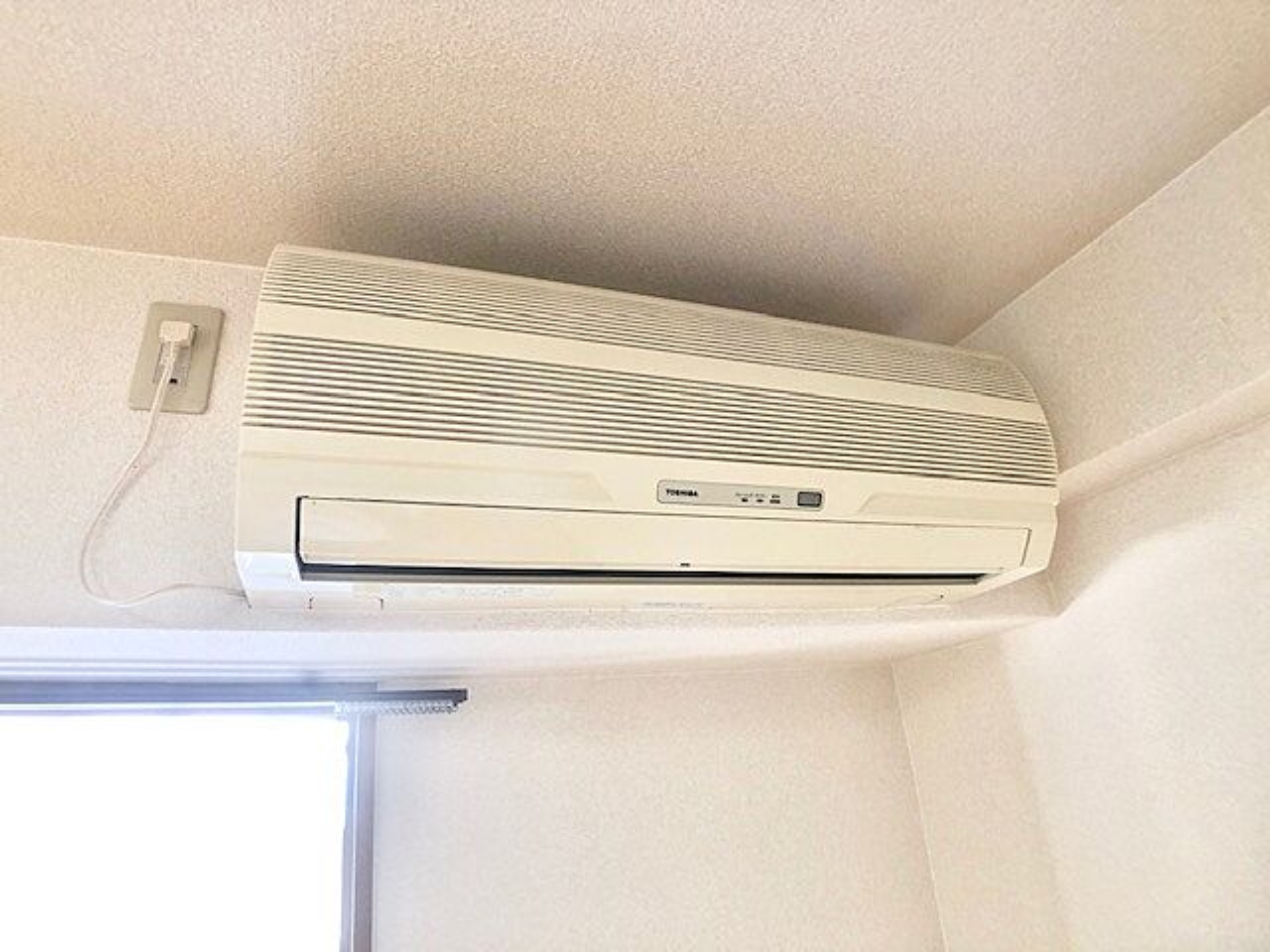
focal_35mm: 28
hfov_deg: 63.4
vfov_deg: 49.7
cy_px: 476
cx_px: 635
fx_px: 1027
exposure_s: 1/24
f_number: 1.8
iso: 40
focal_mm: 3.99
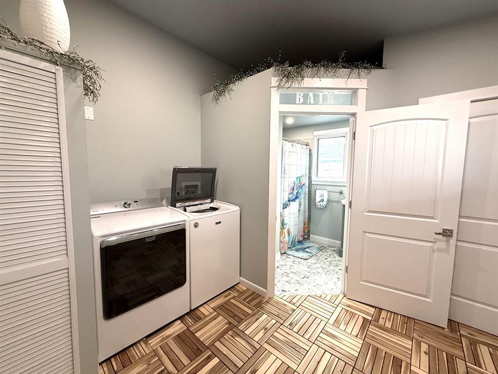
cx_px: 249
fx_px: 201
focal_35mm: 14
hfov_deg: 102.1
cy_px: 187
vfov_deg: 85.7
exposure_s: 1/100
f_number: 2.2
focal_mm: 2.22
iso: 200
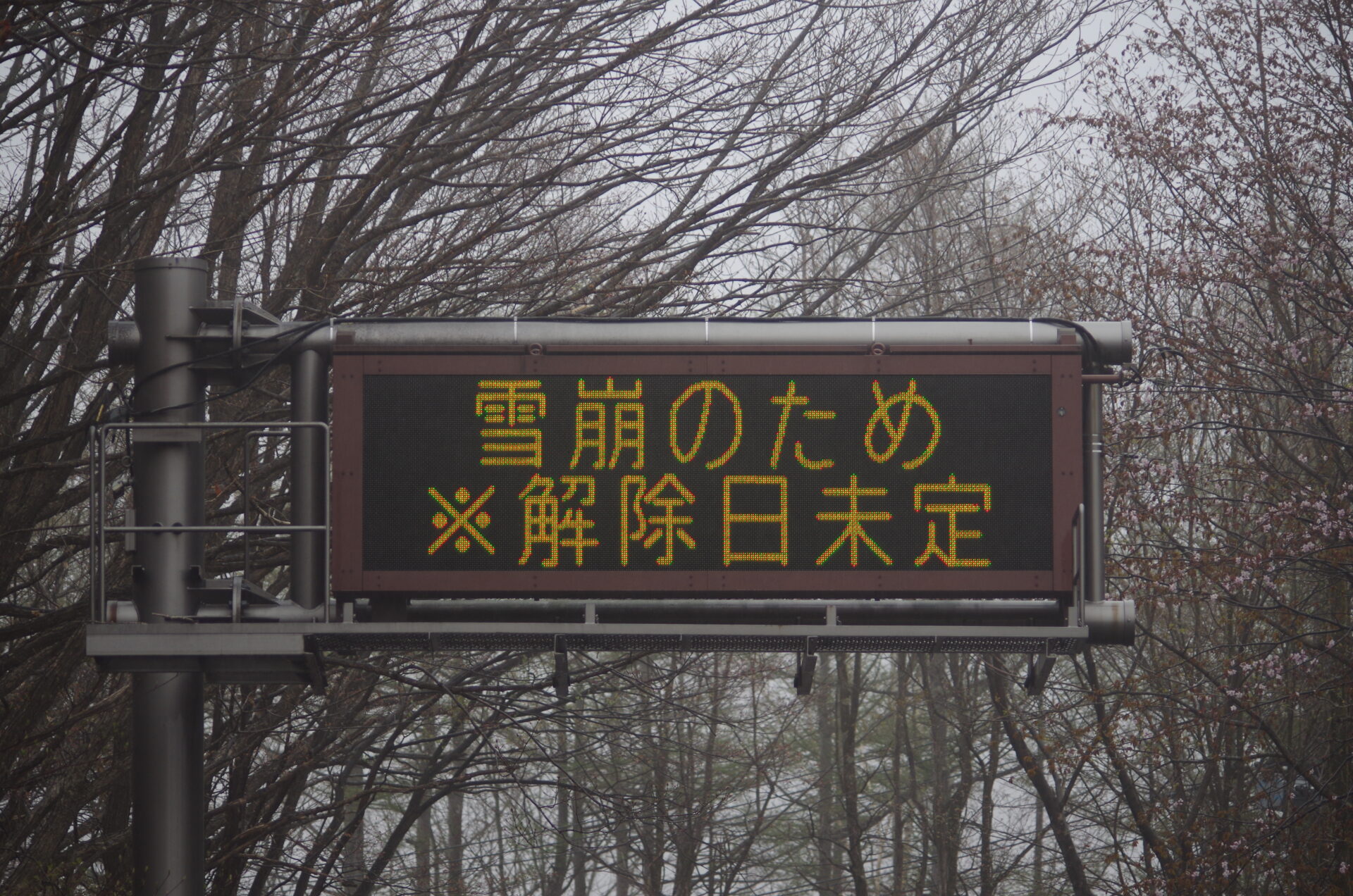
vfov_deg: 6.8
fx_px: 7577
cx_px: 676
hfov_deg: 10.2
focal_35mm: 202
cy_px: 448
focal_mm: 135
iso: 200
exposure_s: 1/200
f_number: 4.5
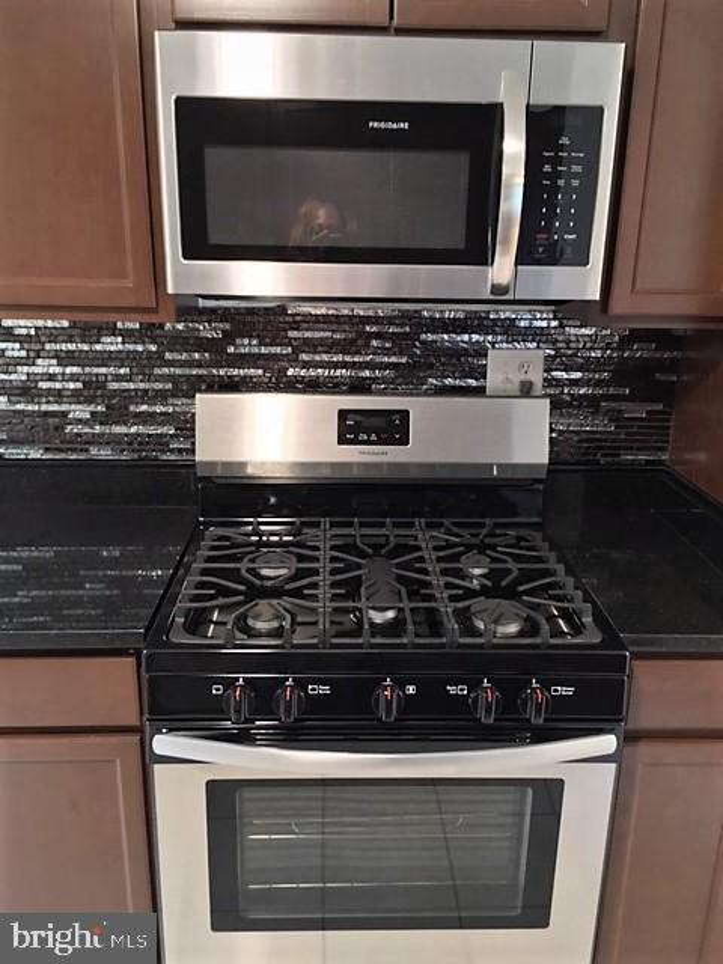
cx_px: 362
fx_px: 808
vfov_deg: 61.7
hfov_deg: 48.2
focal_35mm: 29
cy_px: 482
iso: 200
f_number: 2.2
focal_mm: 4.15
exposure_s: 1/15
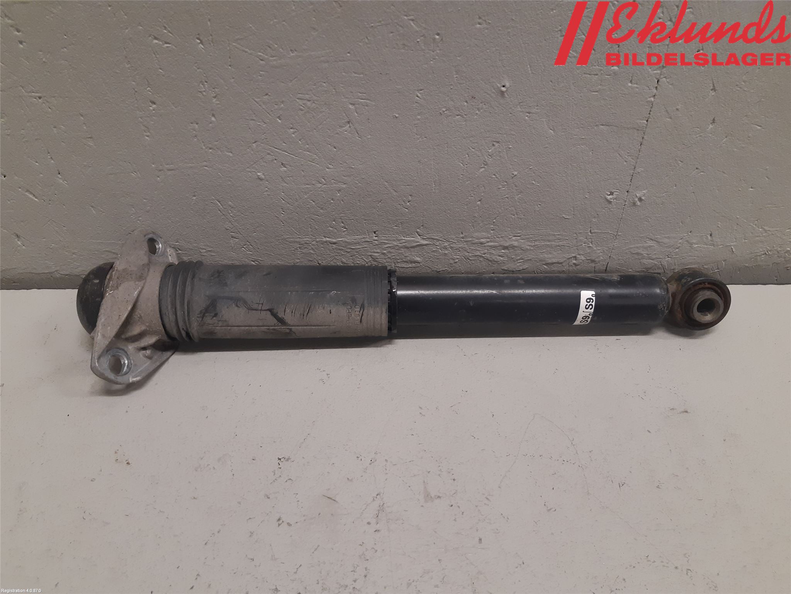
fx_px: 594
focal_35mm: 26
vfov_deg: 53.1
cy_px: 297
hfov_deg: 67.3
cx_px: 396
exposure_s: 1/50
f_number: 1.7
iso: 125
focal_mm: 3.93
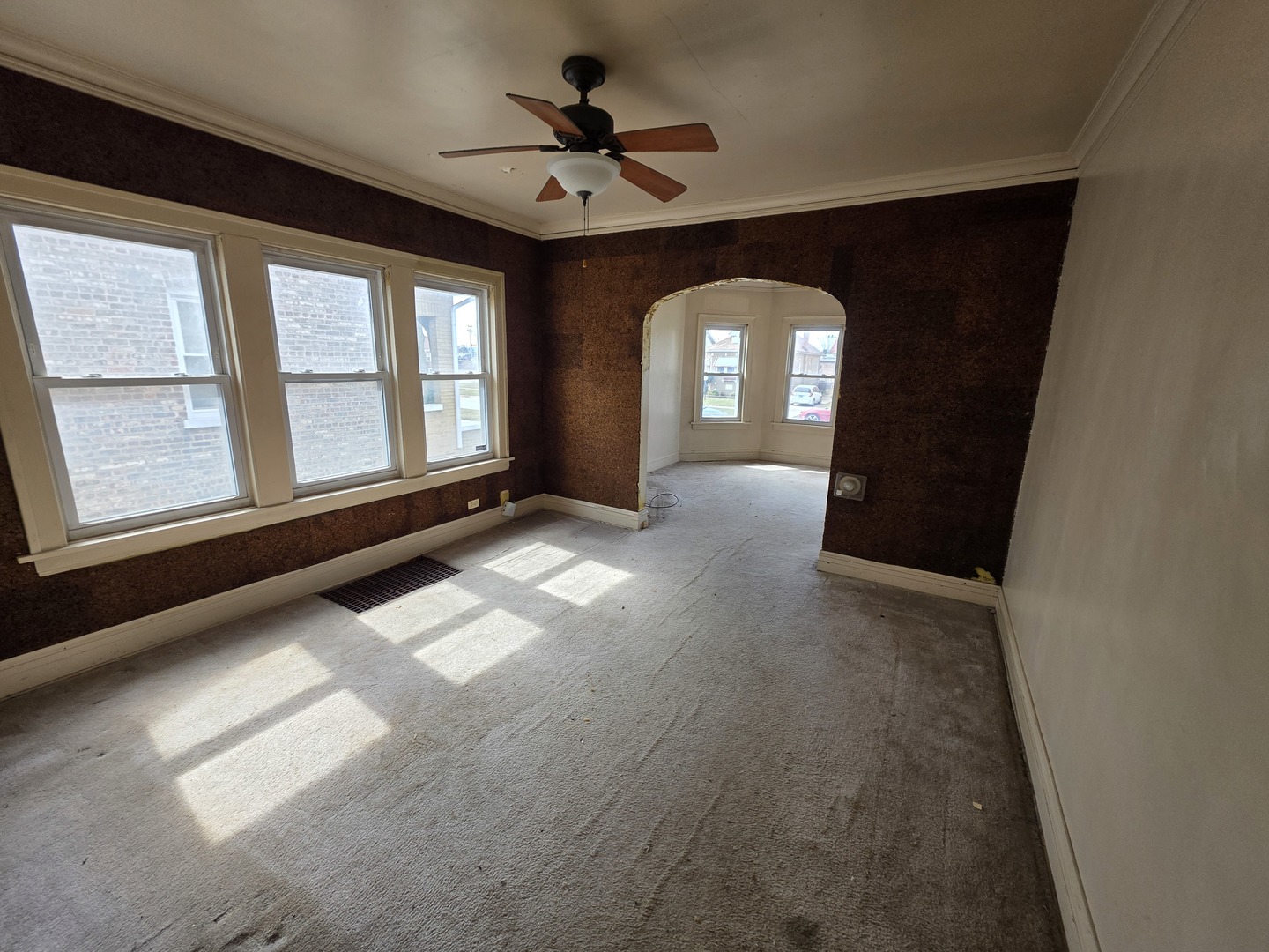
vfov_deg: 89.9
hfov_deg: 106.2
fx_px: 477
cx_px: 634
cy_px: 476
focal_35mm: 13
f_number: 1.9
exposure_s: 1/120
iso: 50
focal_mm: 2.2
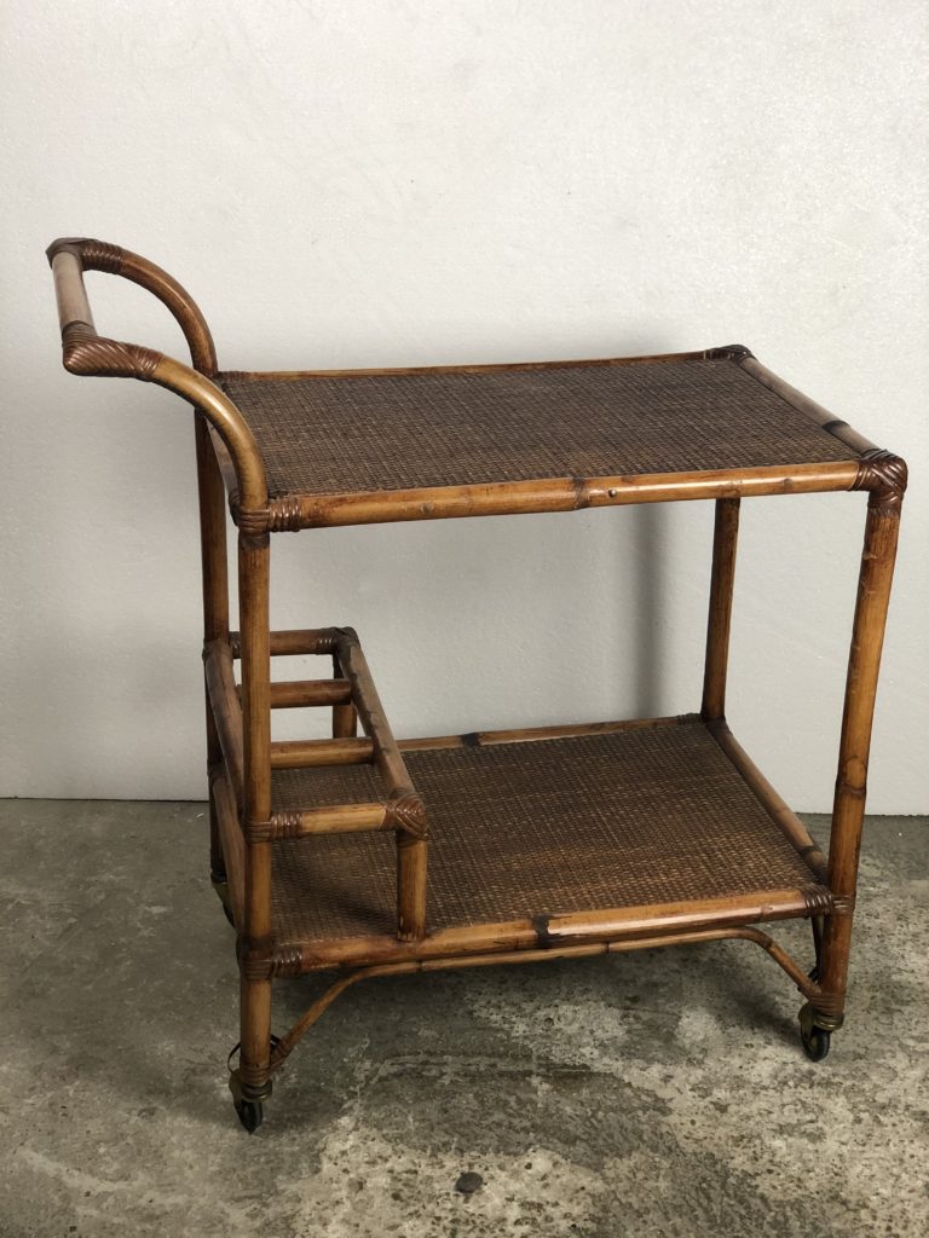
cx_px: 464
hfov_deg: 28.0
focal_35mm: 52
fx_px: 1861
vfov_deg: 36.8
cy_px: 619
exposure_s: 1/50
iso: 64
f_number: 2.4
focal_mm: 6
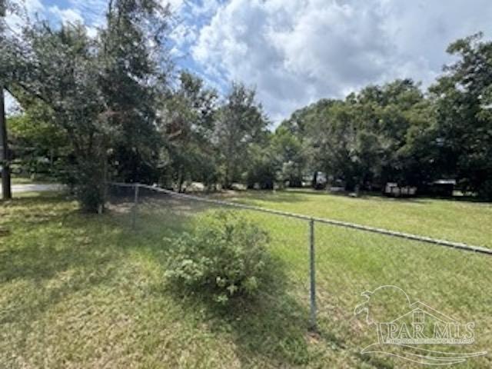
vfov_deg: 85.7
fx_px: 199
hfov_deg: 102.1
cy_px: 184
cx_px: 246
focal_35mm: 14
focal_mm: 2.22
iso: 50
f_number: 2.2
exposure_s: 1/879
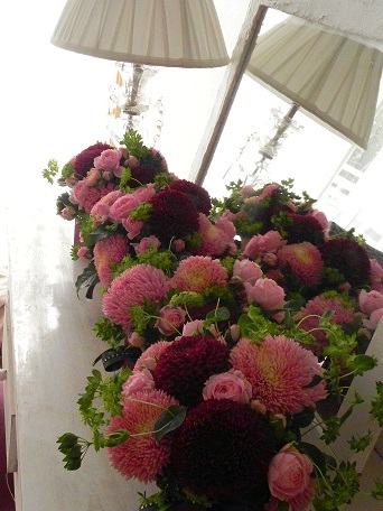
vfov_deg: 36.8
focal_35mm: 52
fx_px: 767
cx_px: 192
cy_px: 256
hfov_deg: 28.0
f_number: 8
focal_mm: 9.2
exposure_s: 1/732
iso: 1600
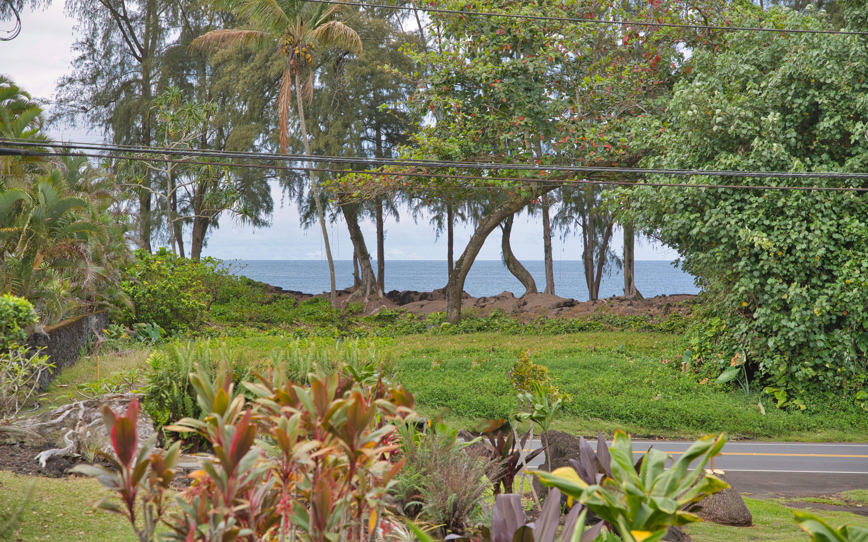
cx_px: 434
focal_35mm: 72
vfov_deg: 18.1
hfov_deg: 28.6
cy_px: 266
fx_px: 1703
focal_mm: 70
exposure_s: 1/400
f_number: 4
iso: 50
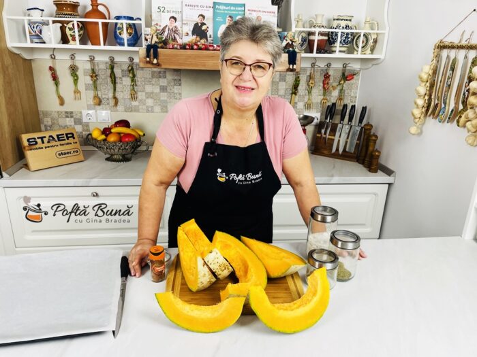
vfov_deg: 53.1
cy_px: 178
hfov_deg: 67.3
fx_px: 358
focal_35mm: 26
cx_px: 238
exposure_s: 1/100
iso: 100
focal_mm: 4.2
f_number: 1.6
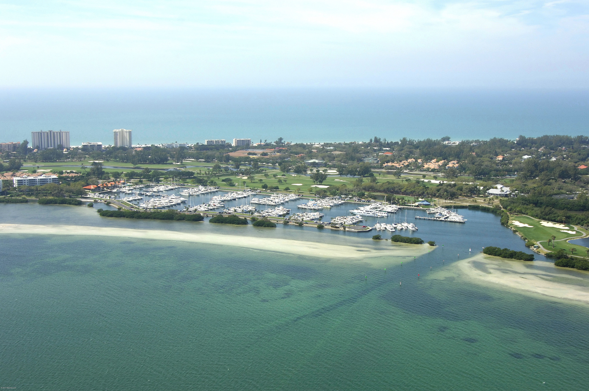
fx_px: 784
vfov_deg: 28.0
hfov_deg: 41.2
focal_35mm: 48
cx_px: 294
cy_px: 196
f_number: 7.6
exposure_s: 1/1000
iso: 400
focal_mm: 32
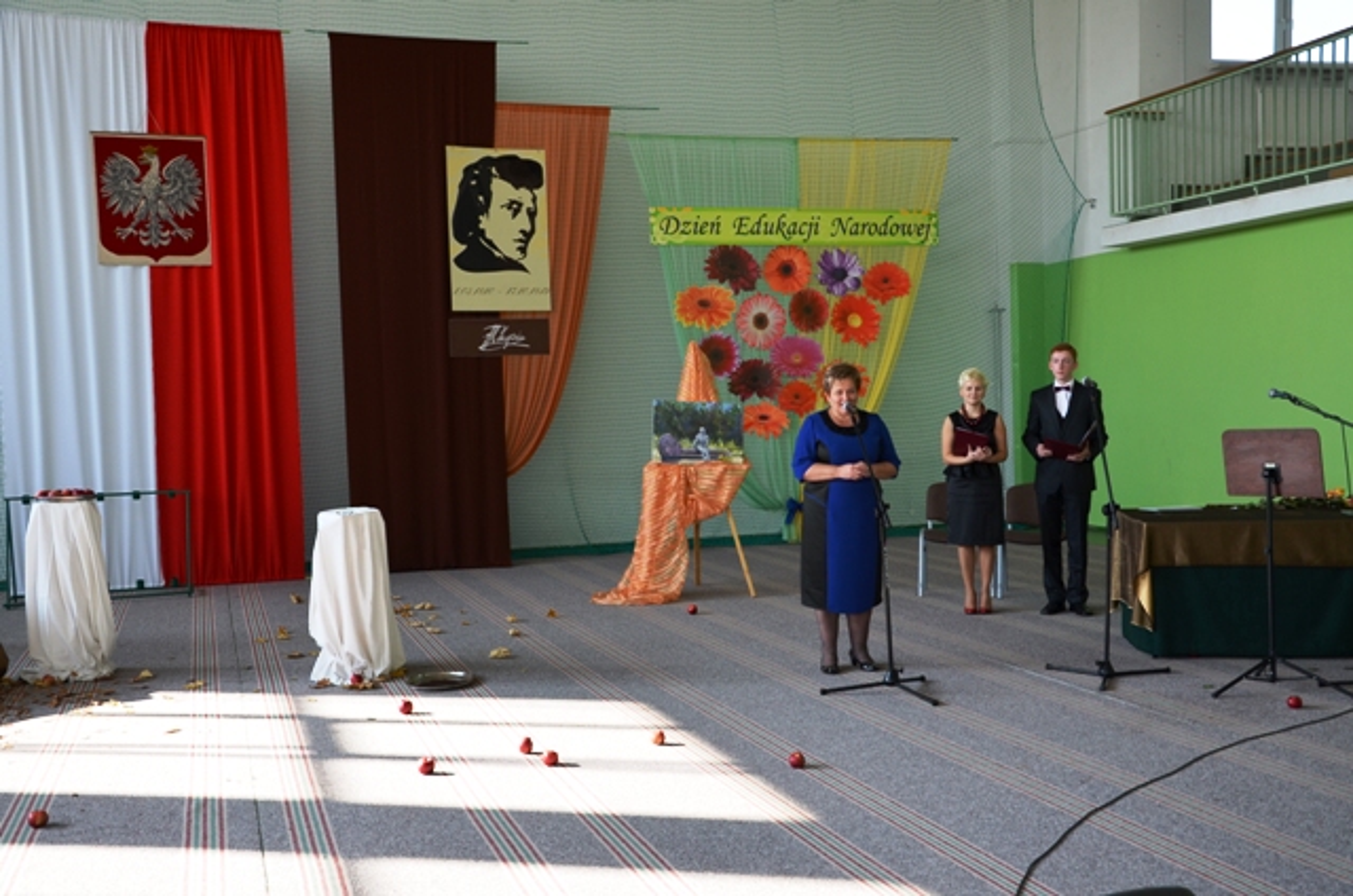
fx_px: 1463
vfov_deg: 34.1
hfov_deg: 49.6
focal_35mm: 39
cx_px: 676
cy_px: 448
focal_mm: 26
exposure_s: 1/125
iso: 250
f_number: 5.6
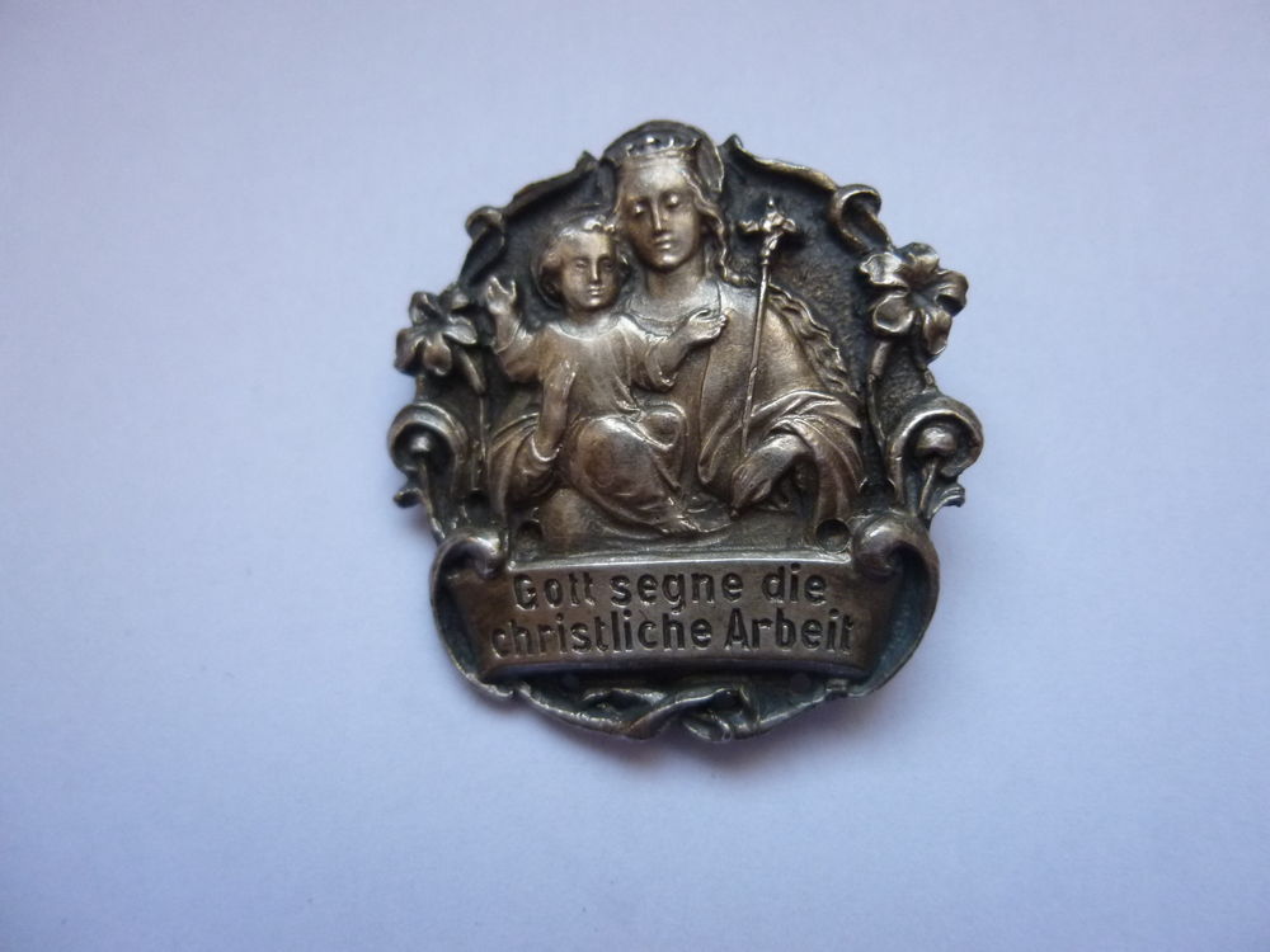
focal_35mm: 25
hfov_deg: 69.4
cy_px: 476
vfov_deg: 54.9
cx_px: 635
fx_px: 917
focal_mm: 4.5
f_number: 3.1
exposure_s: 1/60
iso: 320
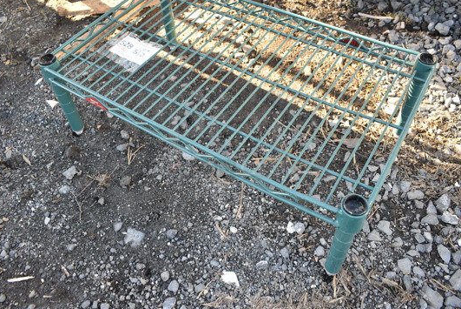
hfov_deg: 60.2
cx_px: 226
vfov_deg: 42.3
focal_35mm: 31
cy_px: 132
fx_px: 397
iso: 400
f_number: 5.6
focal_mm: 18
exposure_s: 1/125
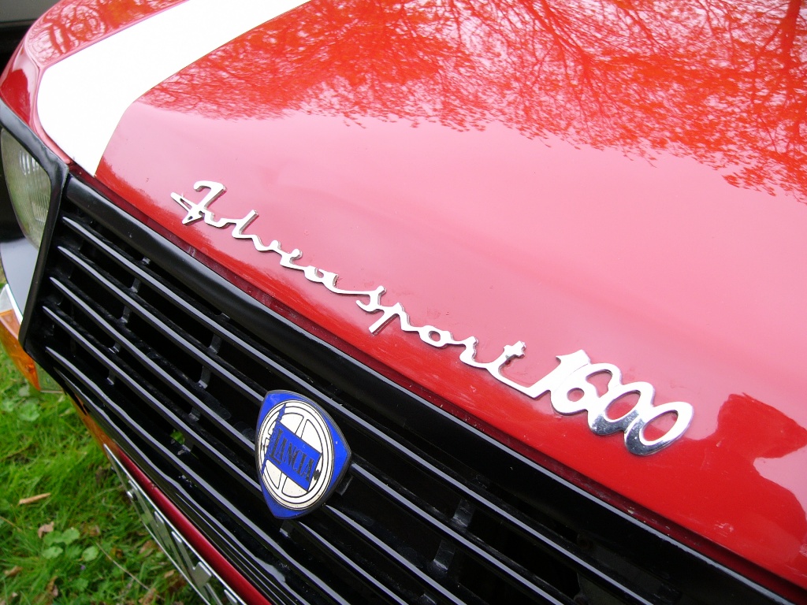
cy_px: 302
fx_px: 839
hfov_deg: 51.4
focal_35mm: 36
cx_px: 404
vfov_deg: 39.7
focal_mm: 6
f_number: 2.8
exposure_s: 1/100
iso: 50
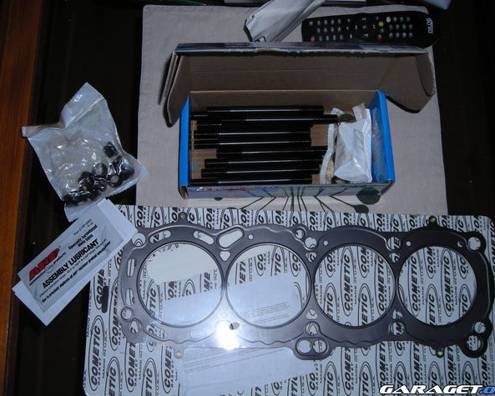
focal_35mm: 40
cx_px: 255
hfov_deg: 45.8
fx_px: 586
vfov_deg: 37.4
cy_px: 198
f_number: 3.2
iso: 50
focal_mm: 6.3
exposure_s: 1/60
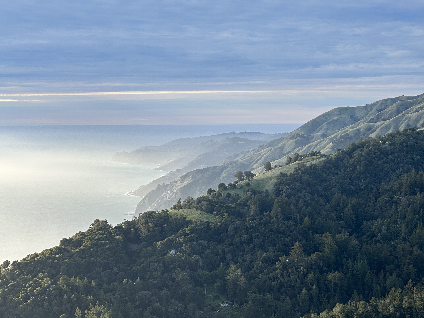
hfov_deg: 25.3
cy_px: 159
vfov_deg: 19.1
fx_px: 943
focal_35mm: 77
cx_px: 212
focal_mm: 9
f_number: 2.8
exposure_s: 1/292
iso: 32
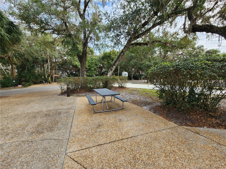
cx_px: 113
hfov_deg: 106.2
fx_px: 85
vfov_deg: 89.9
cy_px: 84
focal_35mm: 13
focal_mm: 2.2
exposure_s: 1/485
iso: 50
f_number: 2.2
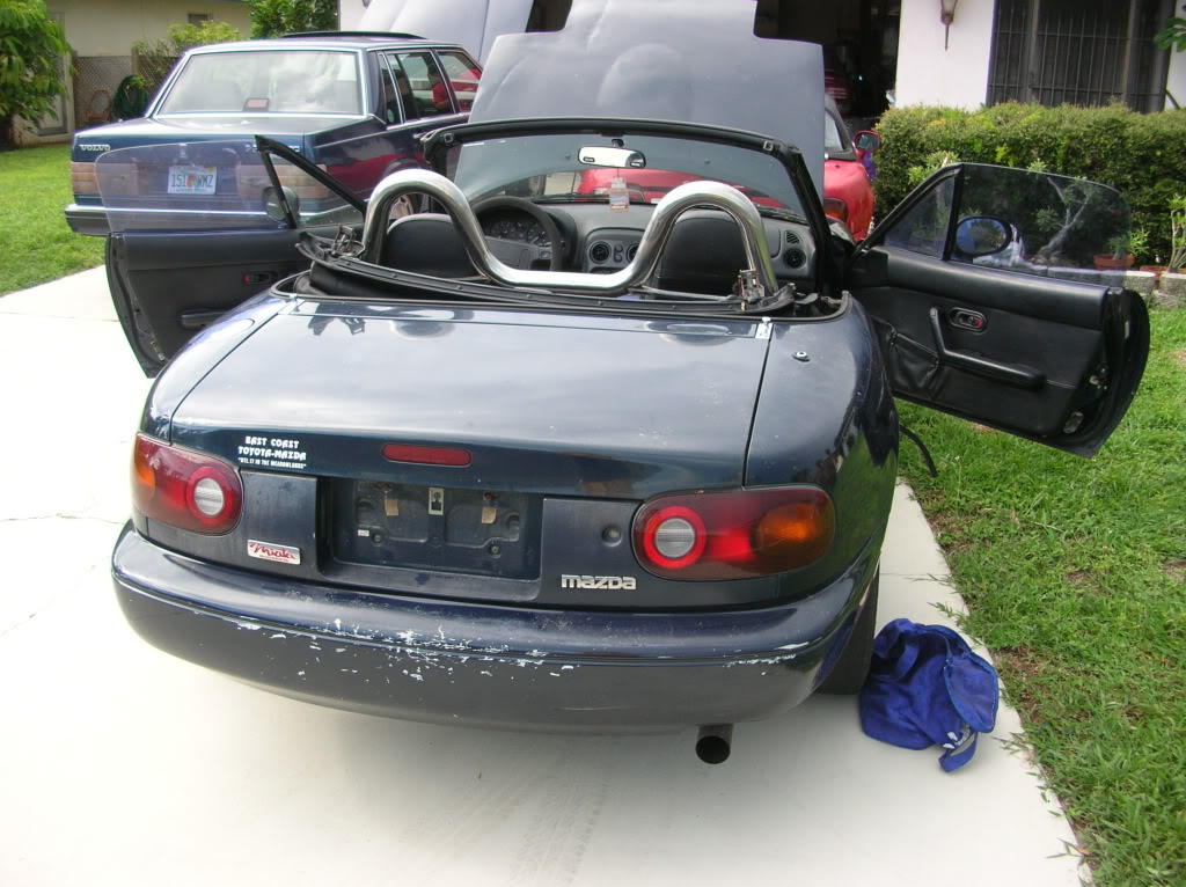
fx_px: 1198
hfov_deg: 52.7
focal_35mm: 35
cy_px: 444
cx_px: 593
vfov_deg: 40.6
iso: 50
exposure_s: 1/201
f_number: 2.8
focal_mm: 5.8
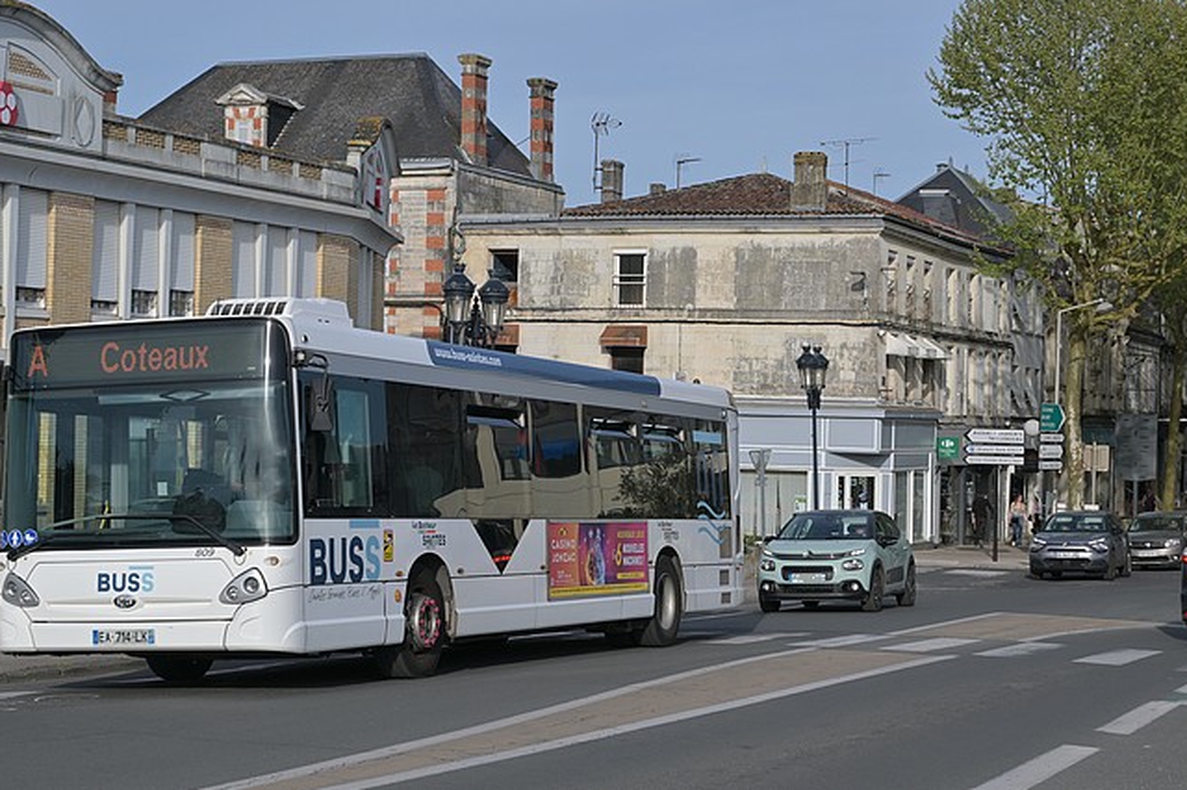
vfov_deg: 18.1
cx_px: 499
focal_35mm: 75
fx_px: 2472
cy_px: 301
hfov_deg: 27.0
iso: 100
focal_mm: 40
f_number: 8
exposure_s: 1/500
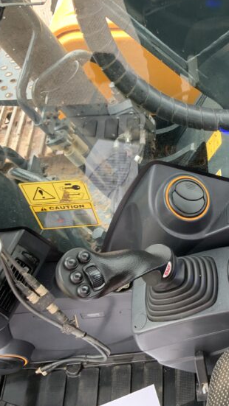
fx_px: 464
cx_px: 246
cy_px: 199
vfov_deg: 47.4
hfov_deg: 25.8
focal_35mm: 43
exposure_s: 1/60
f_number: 1.8
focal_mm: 3
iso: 100
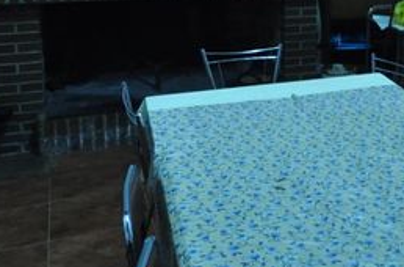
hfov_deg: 32.1
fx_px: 615
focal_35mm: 55
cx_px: 444
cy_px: -23
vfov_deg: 23.0
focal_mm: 10
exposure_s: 1/30
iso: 1400
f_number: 3.5
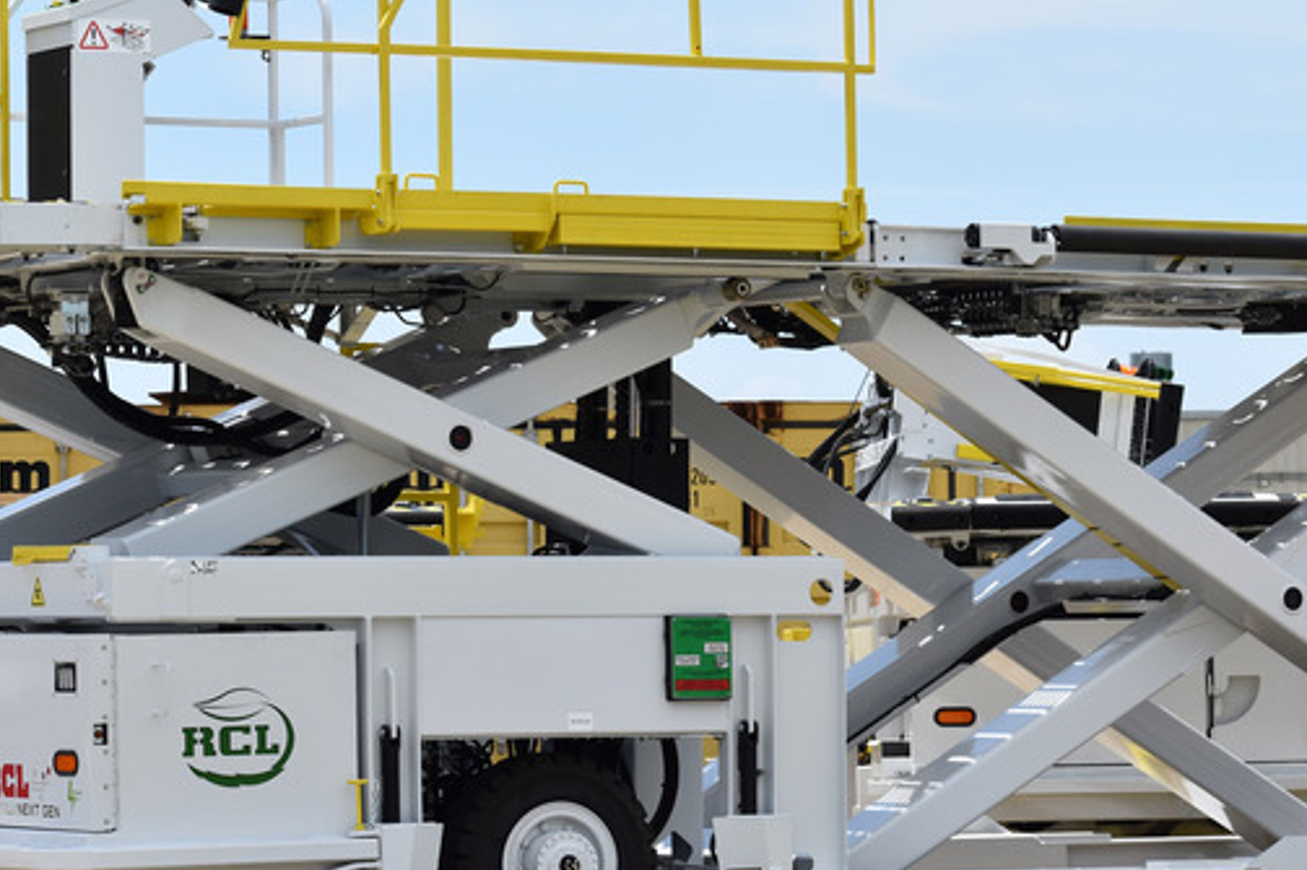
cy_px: 380
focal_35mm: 167
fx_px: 6061
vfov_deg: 8.2
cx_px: 696
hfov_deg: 12.3
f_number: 8
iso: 140
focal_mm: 70
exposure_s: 1/500
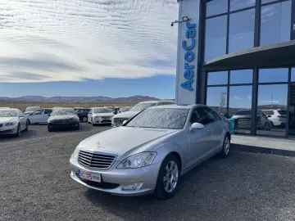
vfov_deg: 56.8
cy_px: 110
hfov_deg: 71.6
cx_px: 148
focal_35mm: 24
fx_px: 205
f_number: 1.78
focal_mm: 6.76
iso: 80
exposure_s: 1/3413
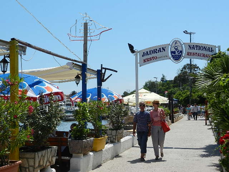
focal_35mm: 53
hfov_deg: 36.2
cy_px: 86
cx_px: 114
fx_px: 351
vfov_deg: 27.5
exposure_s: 1/1600
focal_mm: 9.4
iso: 160
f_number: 4.4
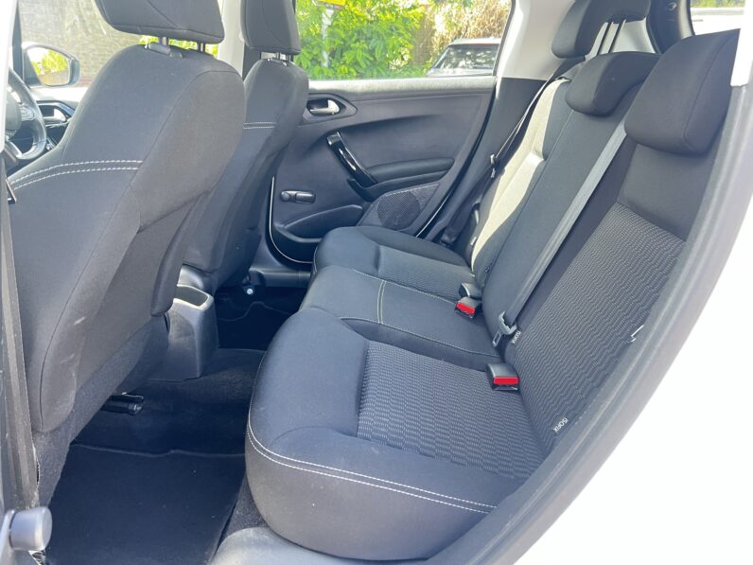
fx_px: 566
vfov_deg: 53.1
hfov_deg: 67.3
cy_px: 282
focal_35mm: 26
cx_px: 376
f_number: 1.5
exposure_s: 1/71
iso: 125
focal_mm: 5.7
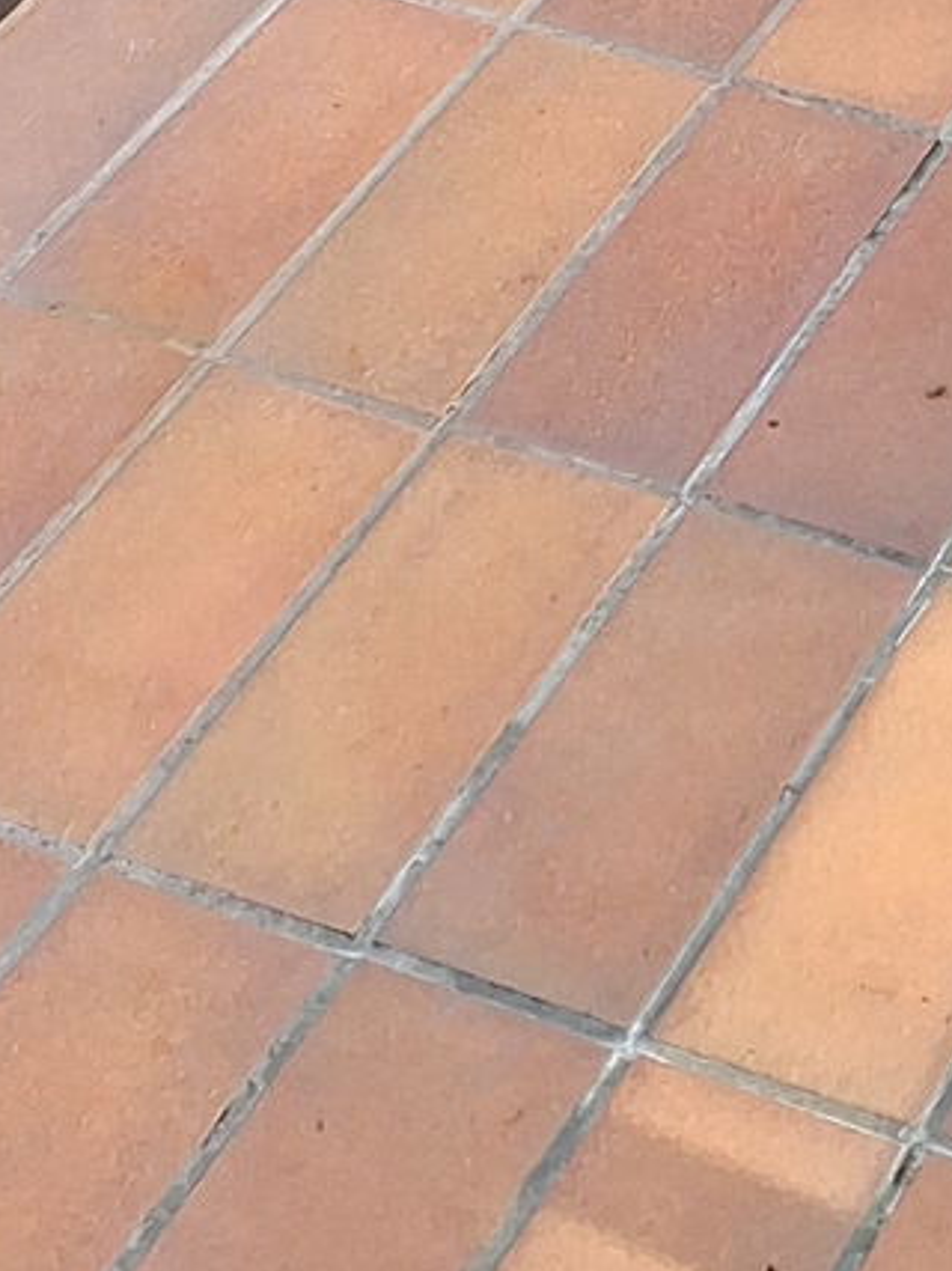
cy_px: -1740
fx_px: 4219
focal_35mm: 115
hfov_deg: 12.0
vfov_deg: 13.1
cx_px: 1636
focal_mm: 5.54
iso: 40
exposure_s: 1/256
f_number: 1.8
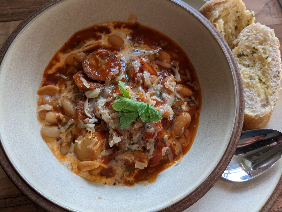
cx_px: 141
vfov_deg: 51.4
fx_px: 220
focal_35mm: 27
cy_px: 106
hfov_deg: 65.3
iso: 68
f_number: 1.73
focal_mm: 4.38
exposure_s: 1/140
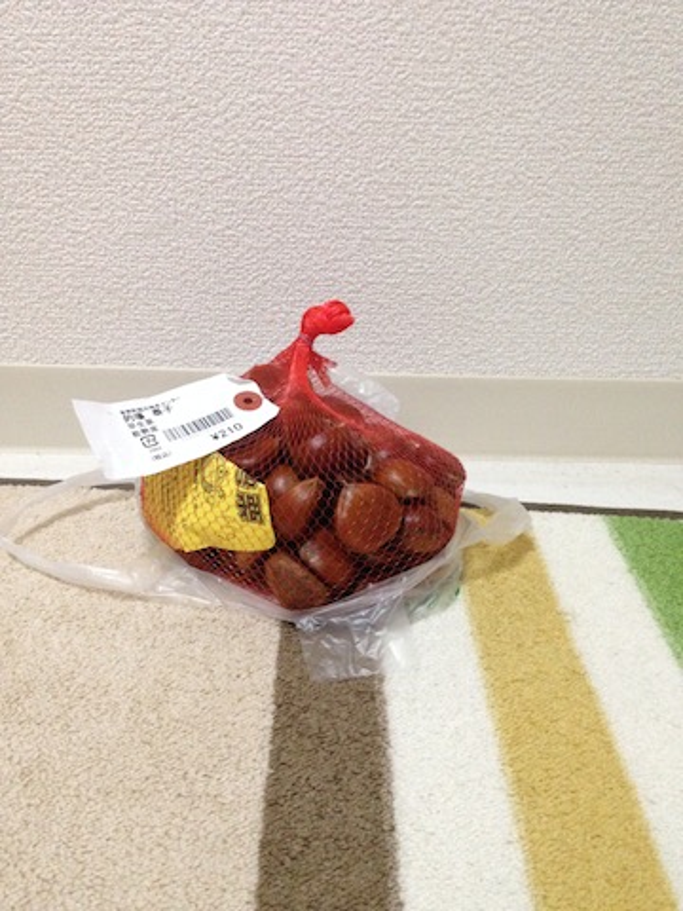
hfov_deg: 42.9
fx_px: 868
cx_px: 342
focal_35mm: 33
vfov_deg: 55.4
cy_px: 456
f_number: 2.4
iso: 400
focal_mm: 4.12
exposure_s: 1/15
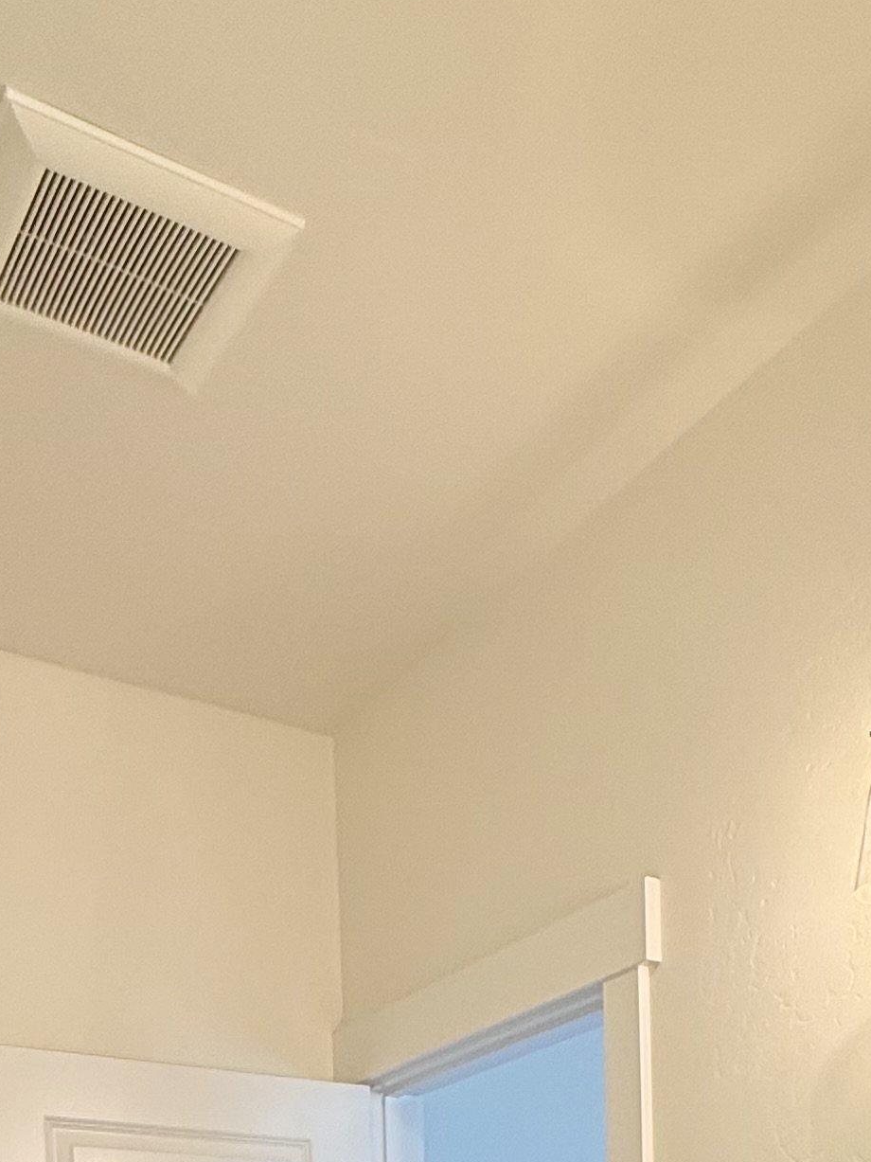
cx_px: 508
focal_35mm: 46
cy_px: 1563
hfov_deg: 31.5
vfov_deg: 30.8
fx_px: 1544
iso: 160
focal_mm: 2.22
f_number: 2.2
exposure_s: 1/120
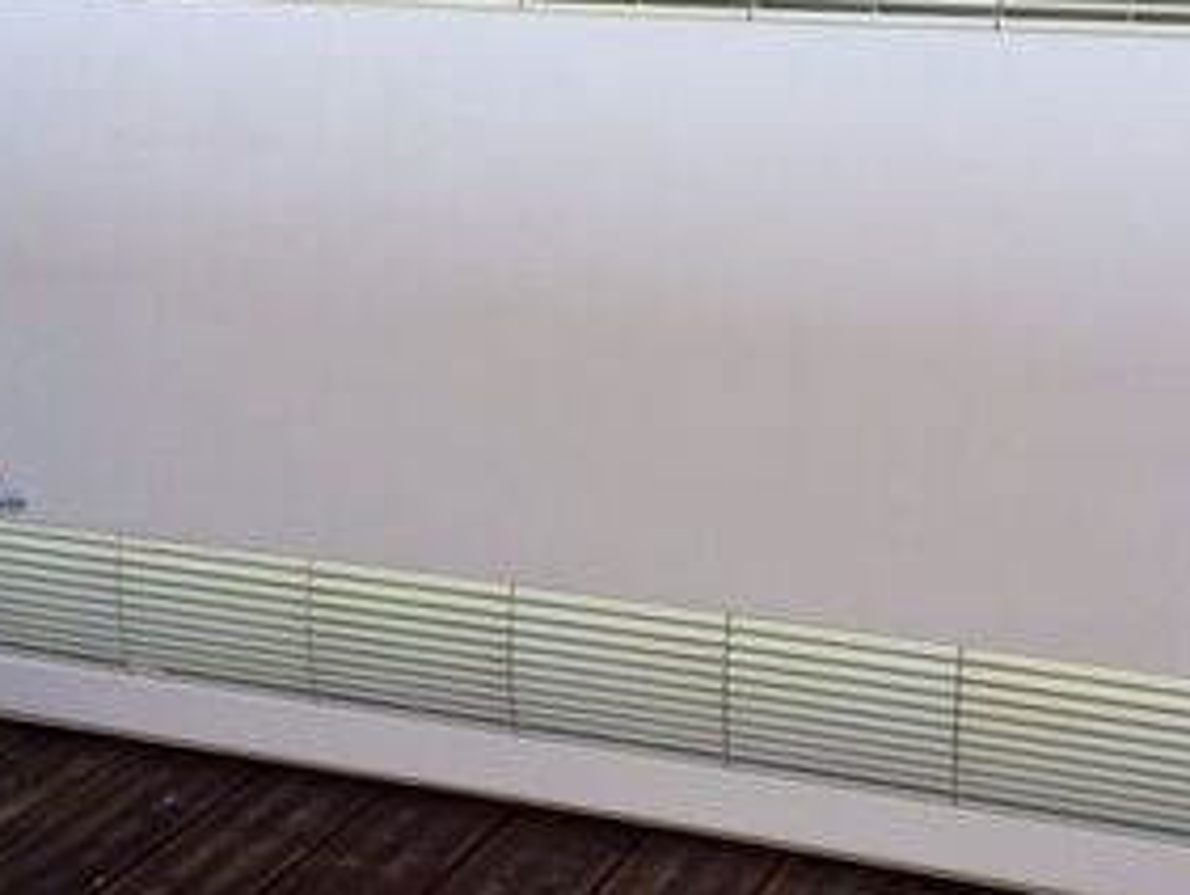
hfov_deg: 37.1
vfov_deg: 28.4
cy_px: 274
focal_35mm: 51
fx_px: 1755
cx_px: 789
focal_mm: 4.12
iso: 40
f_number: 2.2
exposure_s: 1/120
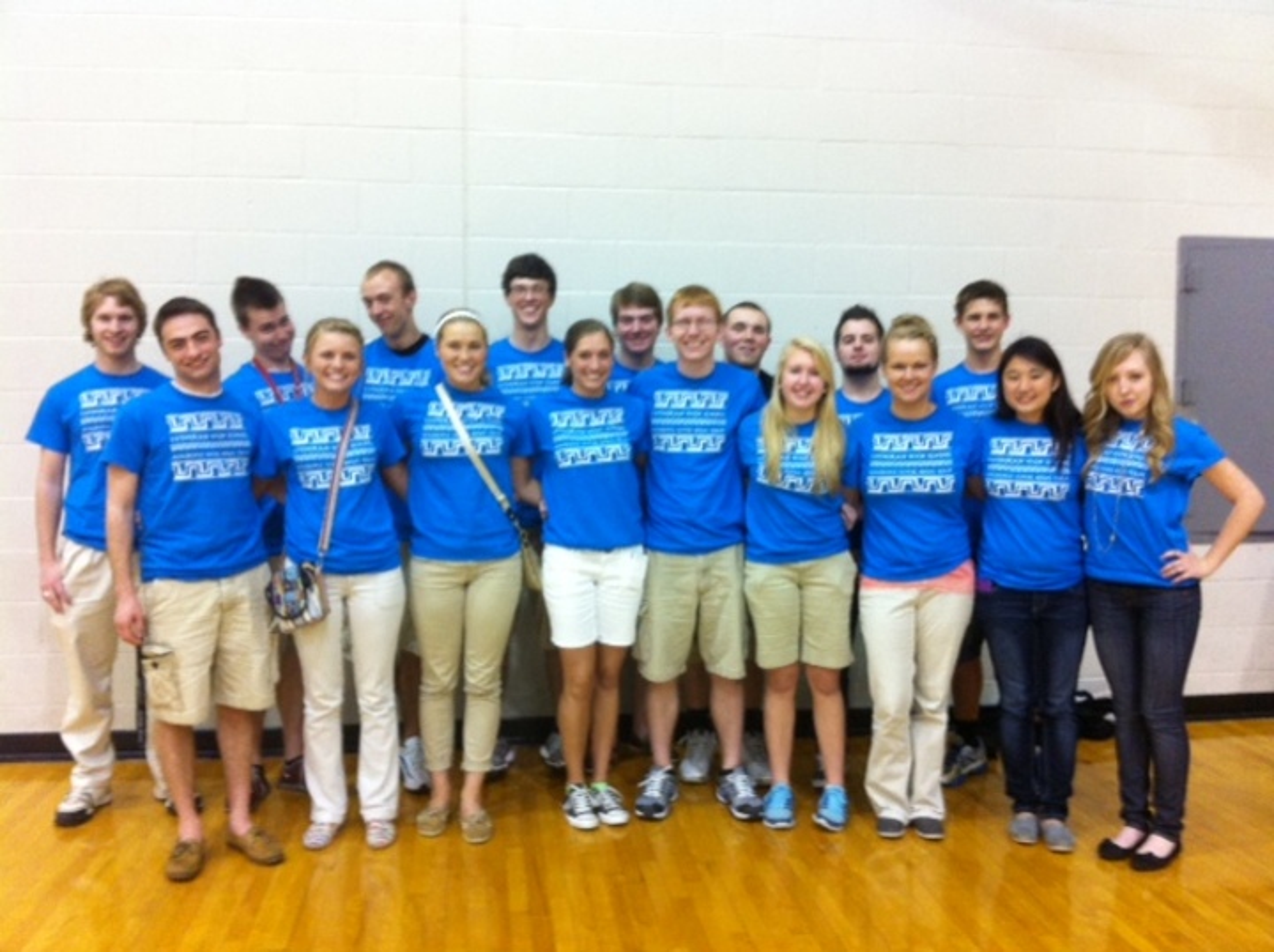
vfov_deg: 40.6
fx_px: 1286
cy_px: 476
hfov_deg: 52.7
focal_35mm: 35
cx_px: 637
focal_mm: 3.85
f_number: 2.8
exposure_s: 1/15
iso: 125
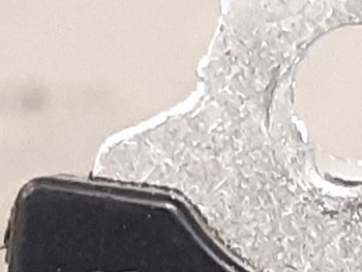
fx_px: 1591
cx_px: 552
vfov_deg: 9.1
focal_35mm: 152
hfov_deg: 12.3
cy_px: 578
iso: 250
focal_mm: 3.93
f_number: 1.7
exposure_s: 1/33
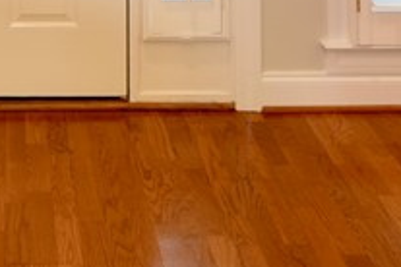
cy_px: -351
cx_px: 2
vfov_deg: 12.9
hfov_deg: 23.2
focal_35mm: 84
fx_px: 936
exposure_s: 1/13
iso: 100
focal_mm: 16
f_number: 2.8
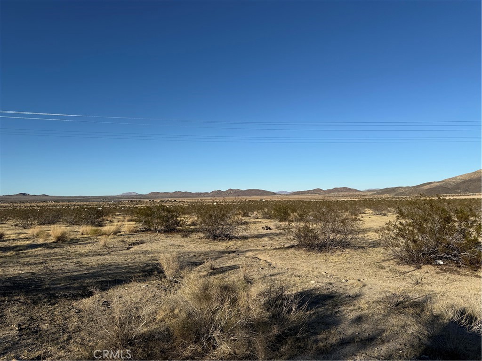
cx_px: 241
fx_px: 334
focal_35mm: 24
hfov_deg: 71.6
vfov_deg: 56.8
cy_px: 180
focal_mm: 6.76
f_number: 1.78
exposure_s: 1/8130
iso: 80
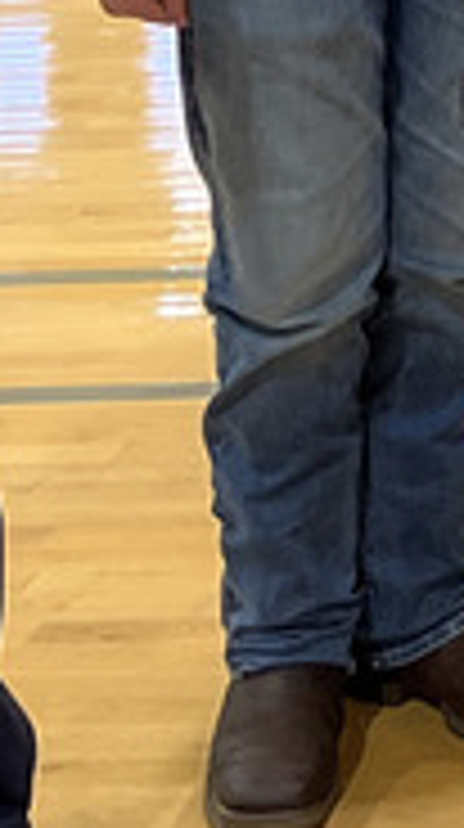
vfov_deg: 12.3
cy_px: -742
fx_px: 3469
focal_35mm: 158
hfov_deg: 6.8
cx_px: 1469
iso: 80
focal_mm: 5.1
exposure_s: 1/122
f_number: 1.6
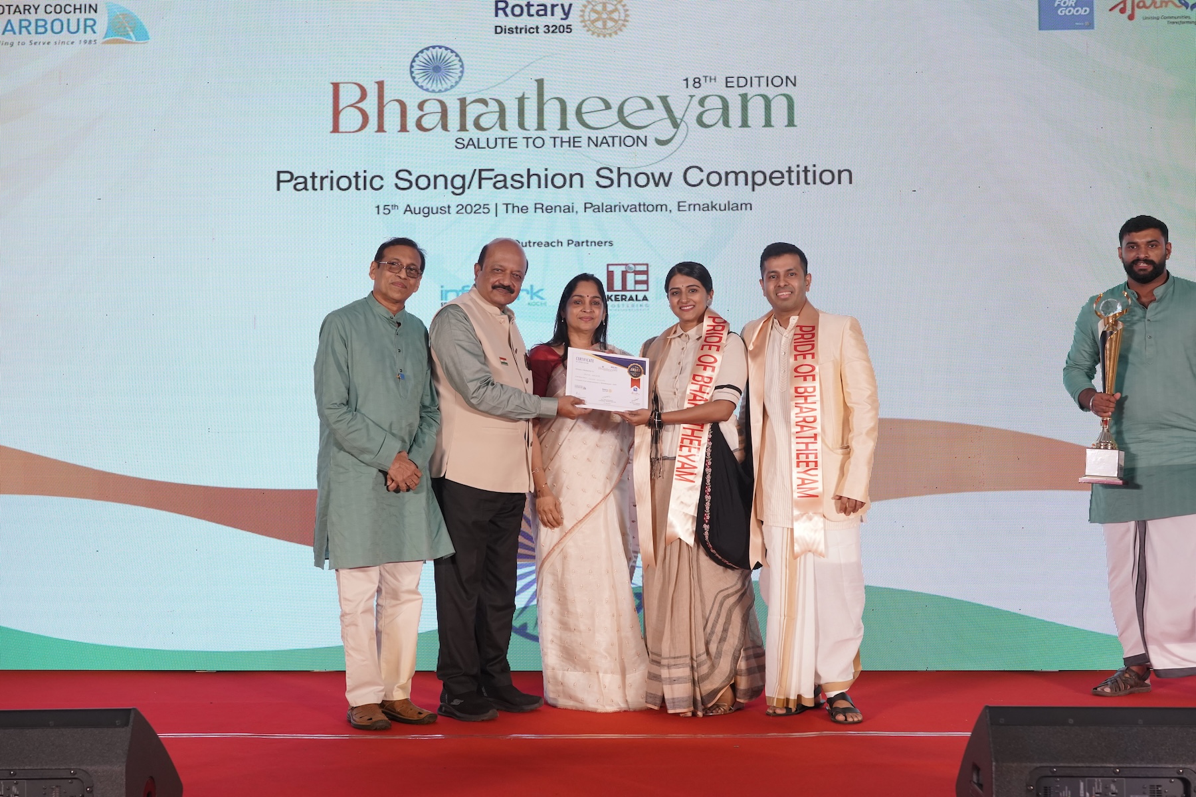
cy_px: 398
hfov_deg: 41.9
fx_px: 1561
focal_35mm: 47
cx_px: 598
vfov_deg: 28.6
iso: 2000
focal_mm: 47
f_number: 5.6
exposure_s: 1/200
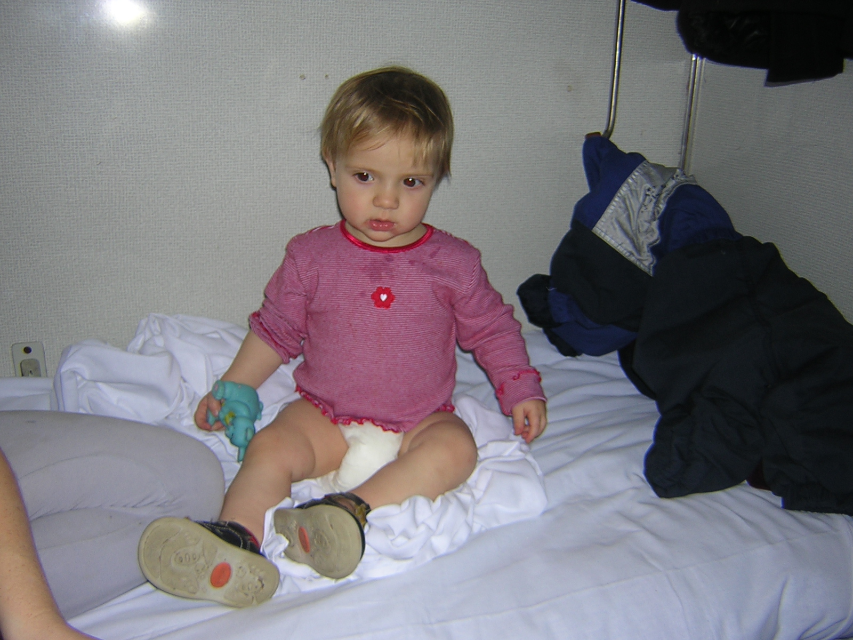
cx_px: 426
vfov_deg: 39.7
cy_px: 320
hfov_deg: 51.4
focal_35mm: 36
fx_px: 887
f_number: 2.6
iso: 100
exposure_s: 1/60.1
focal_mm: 4.7
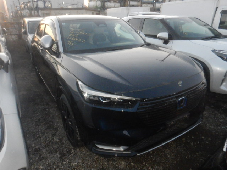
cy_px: 85
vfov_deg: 56.8
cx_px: 114
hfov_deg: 71.6
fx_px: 157
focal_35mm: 24
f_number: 8.2
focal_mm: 4.3
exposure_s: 1/30
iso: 1000
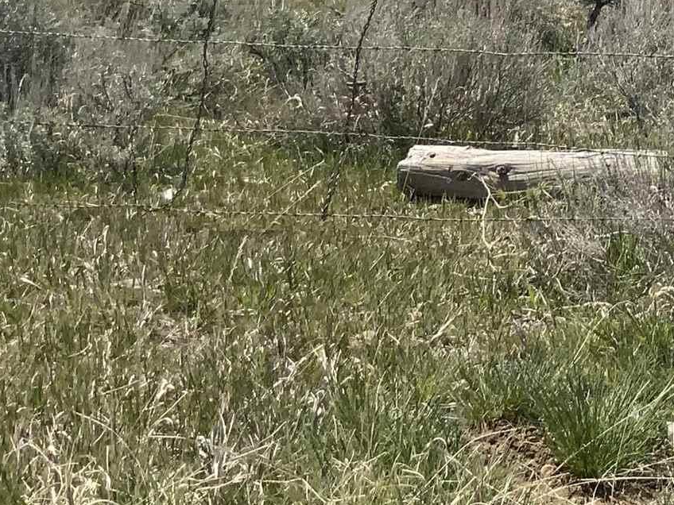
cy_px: -185
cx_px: 886
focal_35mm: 105
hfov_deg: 17.5
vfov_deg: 13.5
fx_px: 2044
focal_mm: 3
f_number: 1.8
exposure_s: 1/2667
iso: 16
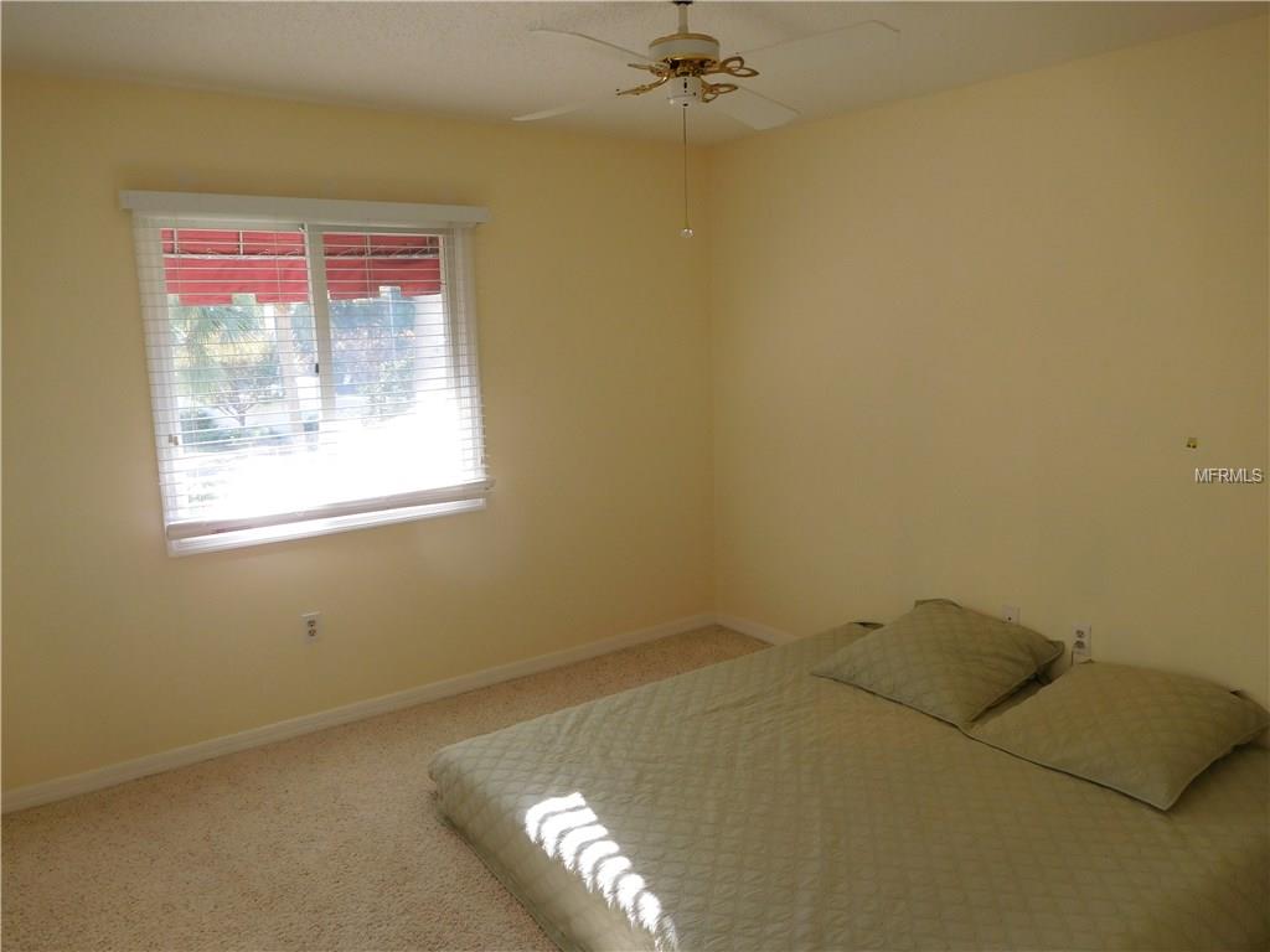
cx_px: 635
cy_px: 476
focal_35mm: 25
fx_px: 917
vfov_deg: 54.9
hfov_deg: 69.4
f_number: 3.4
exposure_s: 1/100
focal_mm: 4.5
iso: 125
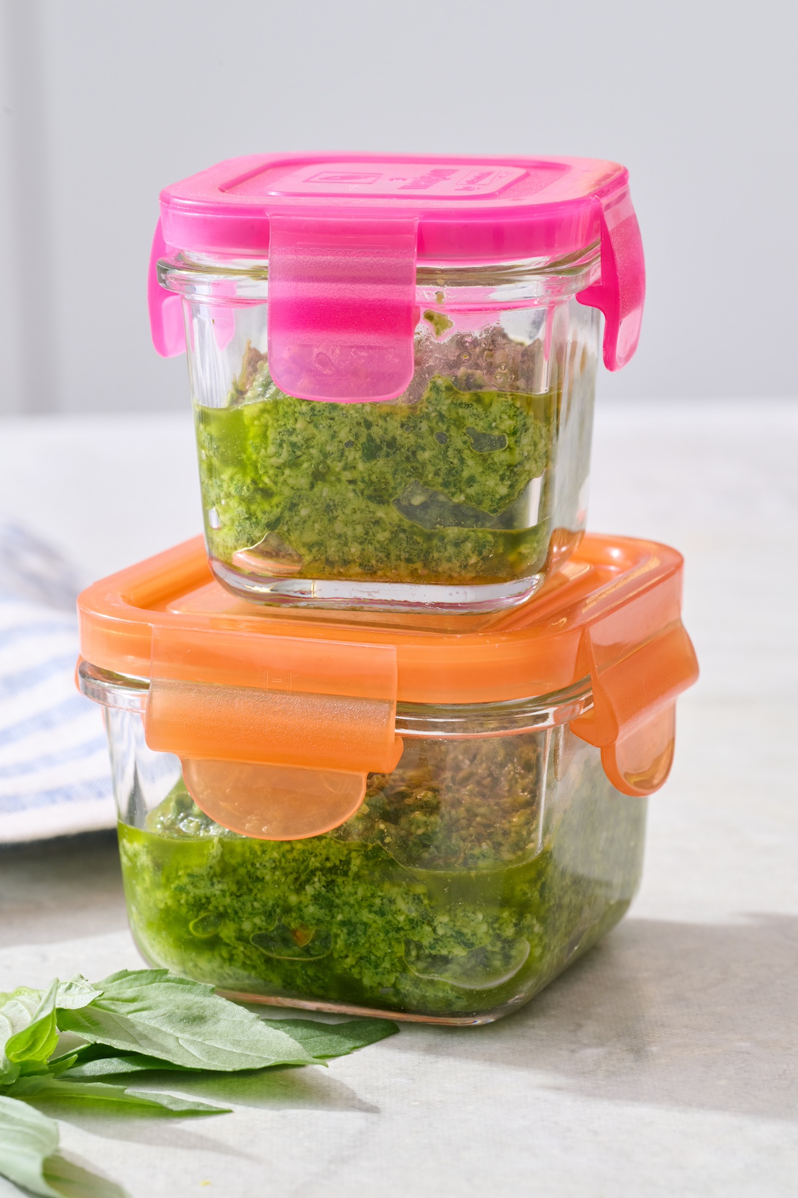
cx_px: 399
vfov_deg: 19.5
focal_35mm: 105
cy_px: 599
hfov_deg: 13.0
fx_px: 3491
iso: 500
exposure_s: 1/200
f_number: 14
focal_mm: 105
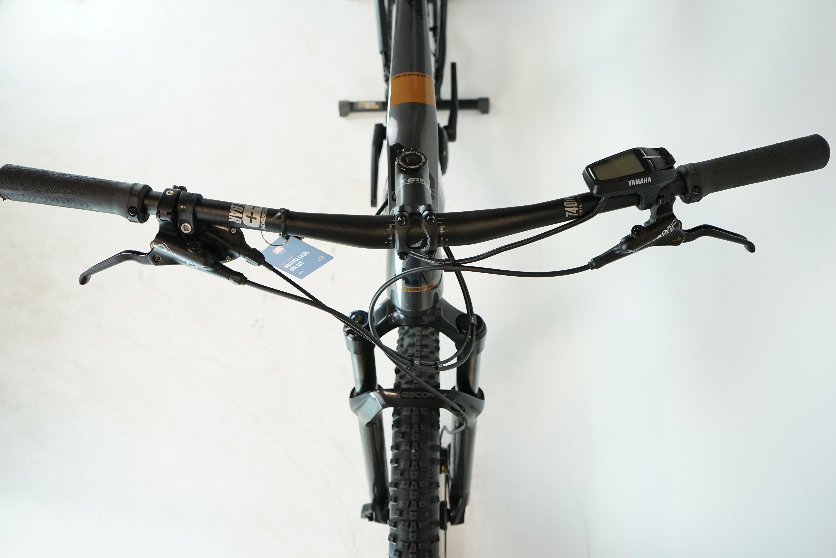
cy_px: 279
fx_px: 697
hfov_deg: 61.9
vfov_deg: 43.6
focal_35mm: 30
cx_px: 418
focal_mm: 30
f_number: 5.6
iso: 1600
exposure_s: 1/200
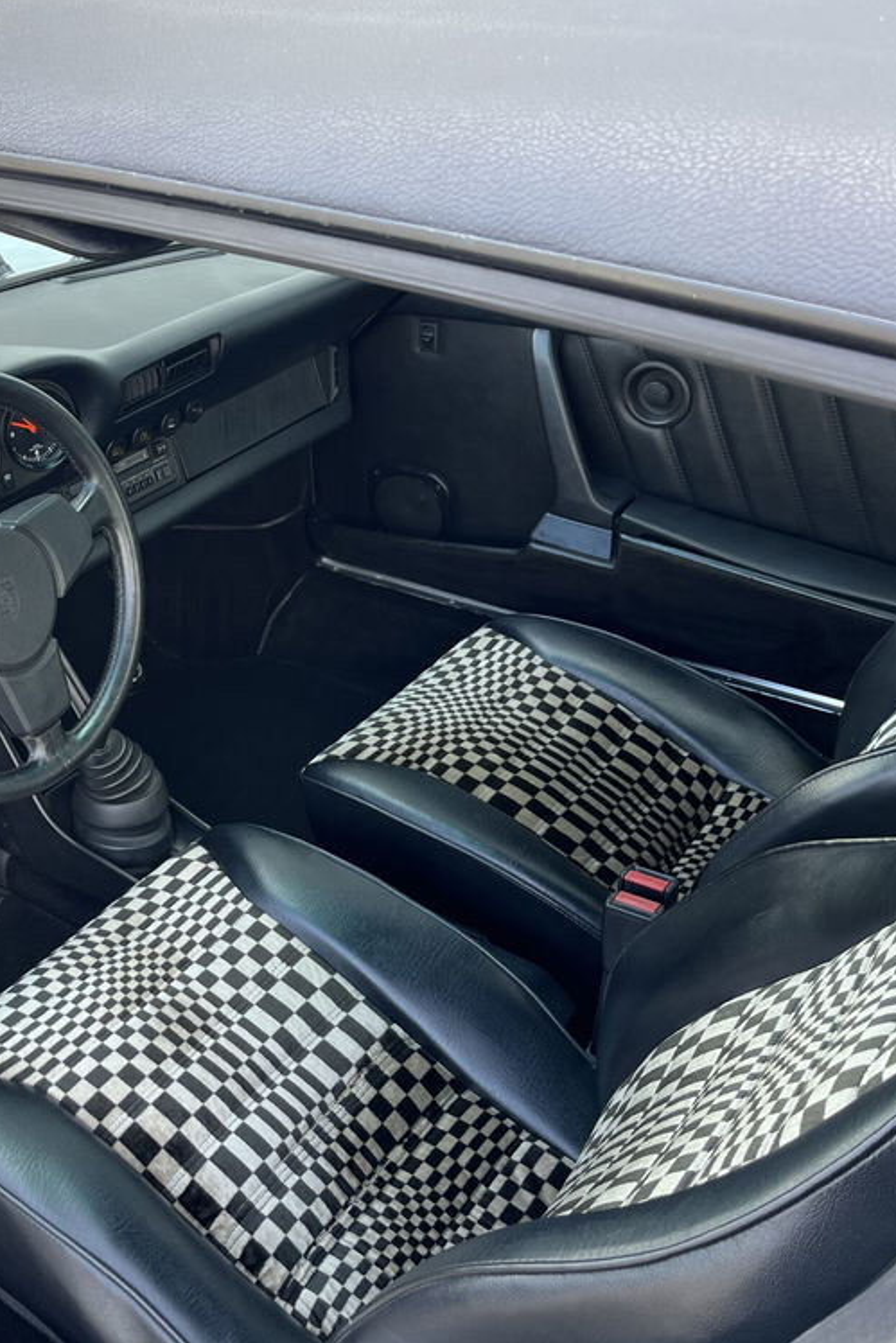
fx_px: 1381
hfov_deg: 34.2
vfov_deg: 51.9
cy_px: 670
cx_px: 104
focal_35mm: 37
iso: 50
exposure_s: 1/148
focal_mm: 5.1
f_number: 1.6
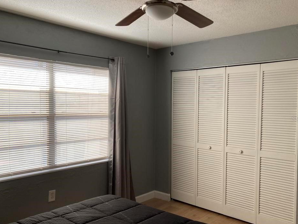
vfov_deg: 45.4
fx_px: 267
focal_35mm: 31
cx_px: 158
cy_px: 119
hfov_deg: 58.3
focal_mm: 3.99
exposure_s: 1/121
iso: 32
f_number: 1.8
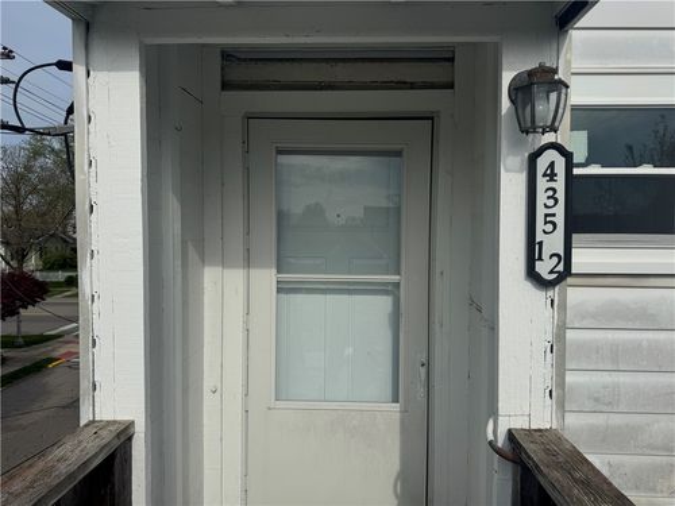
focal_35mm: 24
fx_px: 468
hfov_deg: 71.6
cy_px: 253
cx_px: 338
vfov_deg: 56.8
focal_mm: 6.76
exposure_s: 1/9009
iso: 80
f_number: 1.78
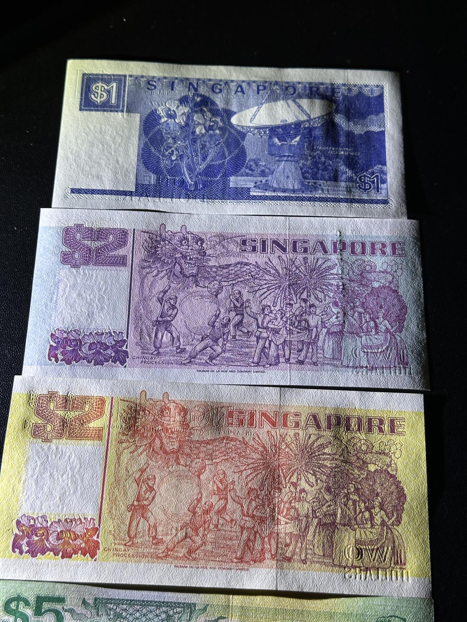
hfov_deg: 30.3
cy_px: 311
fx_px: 863
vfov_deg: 39.7
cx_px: 234
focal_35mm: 48
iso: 80
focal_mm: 6.86
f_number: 1.78
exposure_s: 1/108
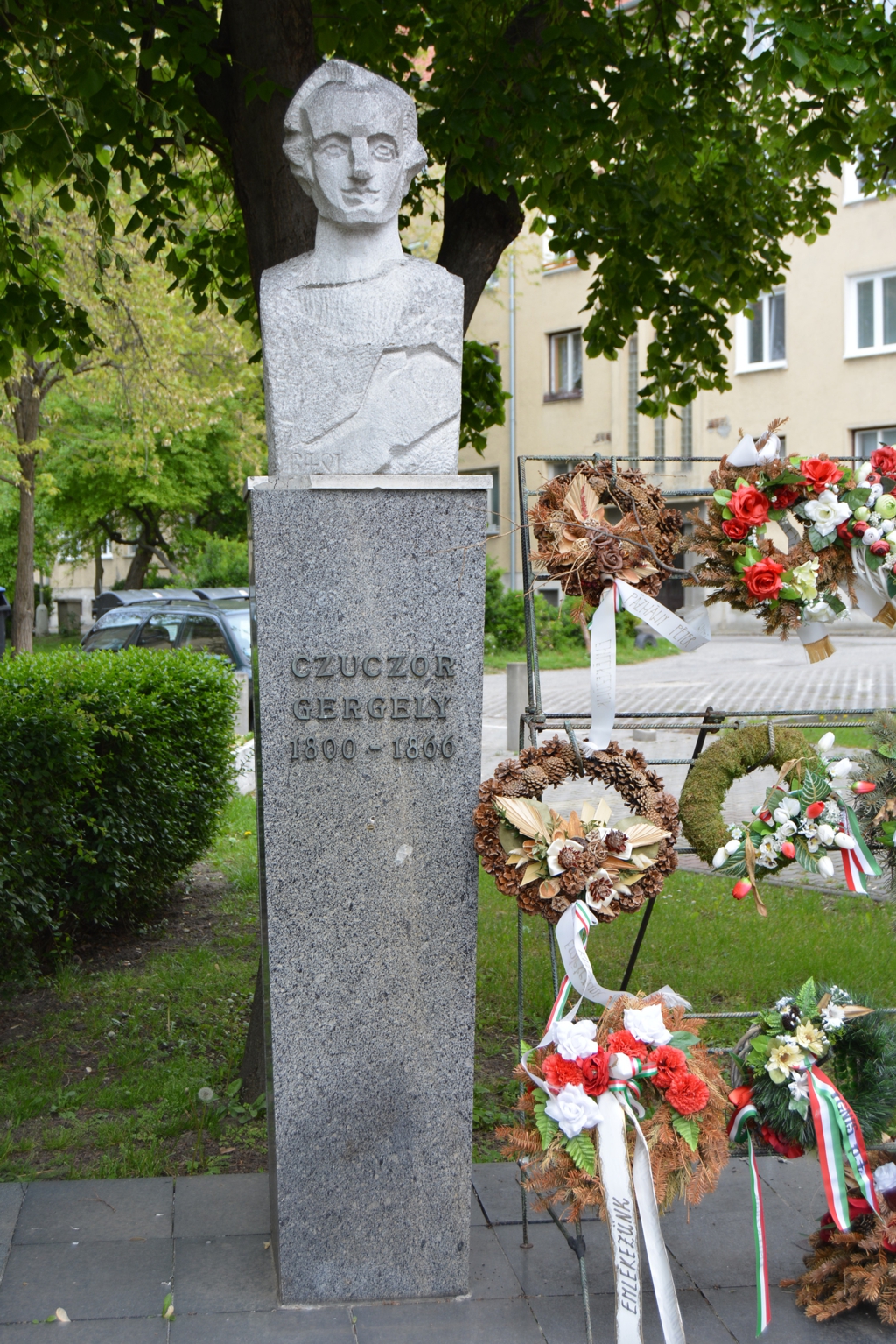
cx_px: 448
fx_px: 1959
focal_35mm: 52
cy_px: 672
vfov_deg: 37.8
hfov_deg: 25.8
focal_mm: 35
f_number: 7.1
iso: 200
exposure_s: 1/200
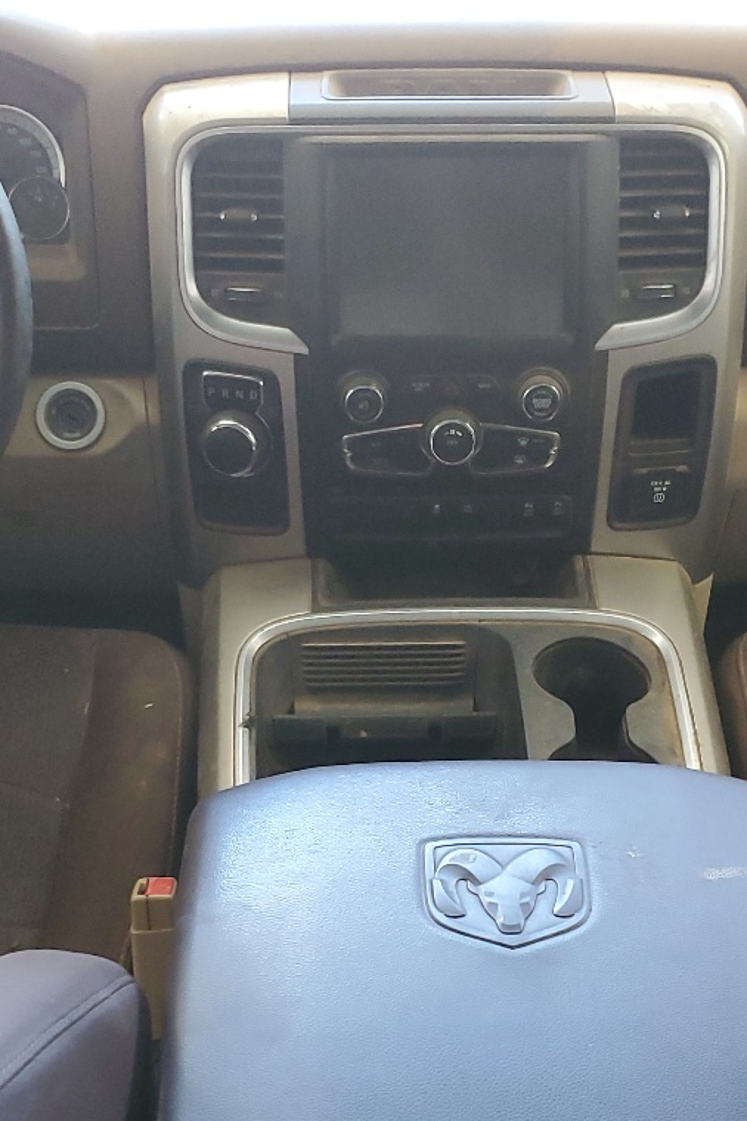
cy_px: 786
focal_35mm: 57
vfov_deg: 34.6
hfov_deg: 23.8
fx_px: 1774
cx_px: 413
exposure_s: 1/60.2
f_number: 1.5
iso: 206
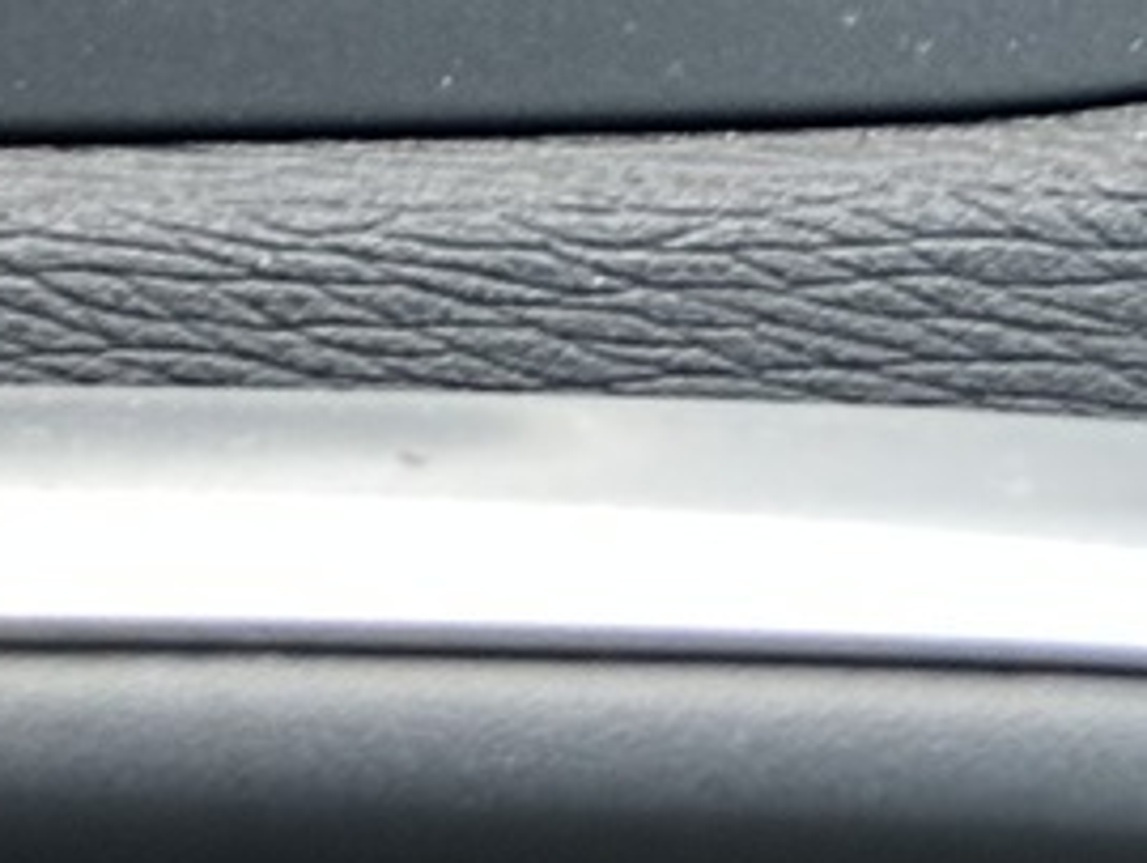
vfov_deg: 5.7
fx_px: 8490
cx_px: -1763
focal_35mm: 256
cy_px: -1003
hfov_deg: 7.2
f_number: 1.78
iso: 250
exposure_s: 1/45
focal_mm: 6.86
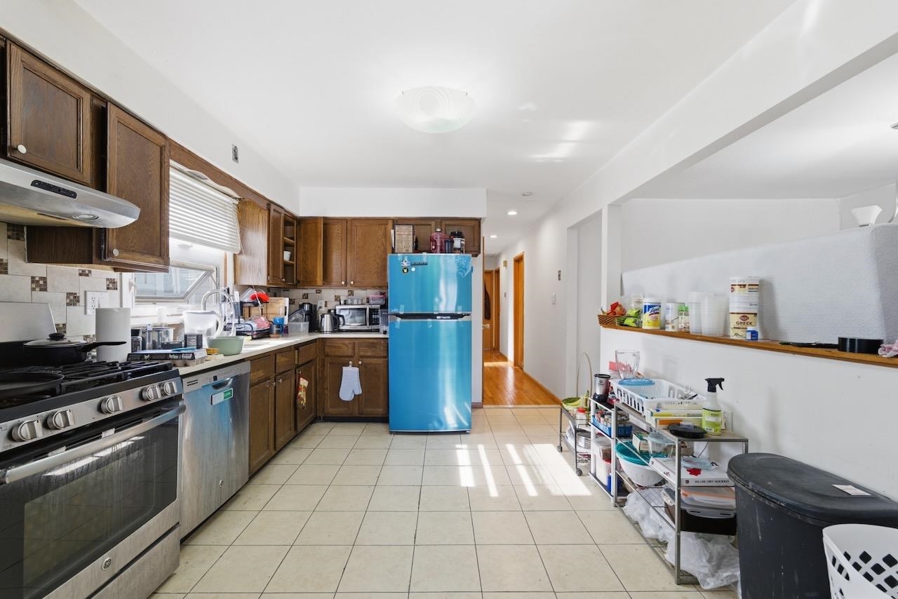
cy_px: 300
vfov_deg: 81.2
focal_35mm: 14
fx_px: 349
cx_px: 449
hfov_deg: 104.2
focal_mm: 14
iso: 200
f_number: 8
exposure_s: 1/50
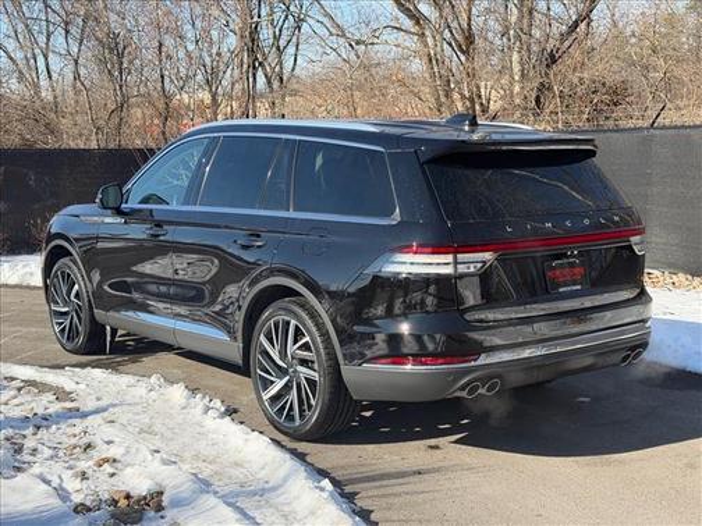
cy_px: 263
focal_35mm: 48
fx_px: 973
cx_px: 351
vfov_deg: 30.3
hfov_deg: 39.7
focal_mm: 6.76
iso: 100
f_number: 1.78
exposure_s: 1/4098
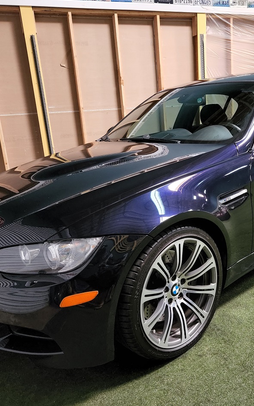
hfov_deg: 37.8
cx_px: 172
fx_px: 366
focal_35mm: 33
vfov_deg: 58.1
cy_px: 203
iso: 1000
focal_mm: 5.4
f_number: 1.8
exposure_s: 1/120
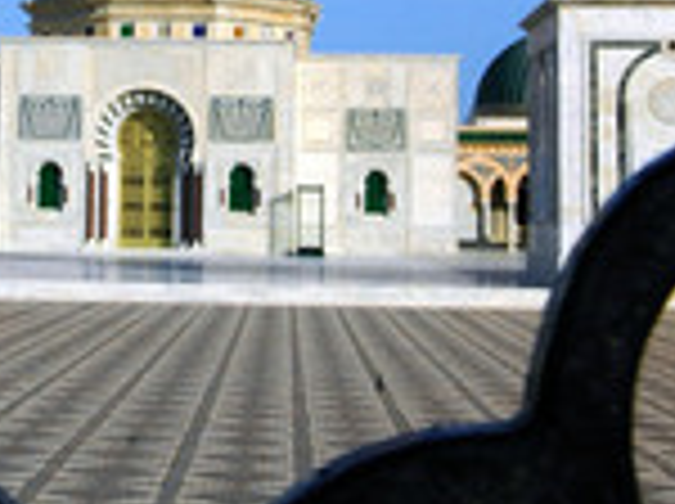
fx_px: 1577
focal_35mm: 81
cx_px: 155
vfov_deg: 17.8
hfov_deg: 23.9
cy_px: 32
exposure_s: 1/100
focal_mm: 20
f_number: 20
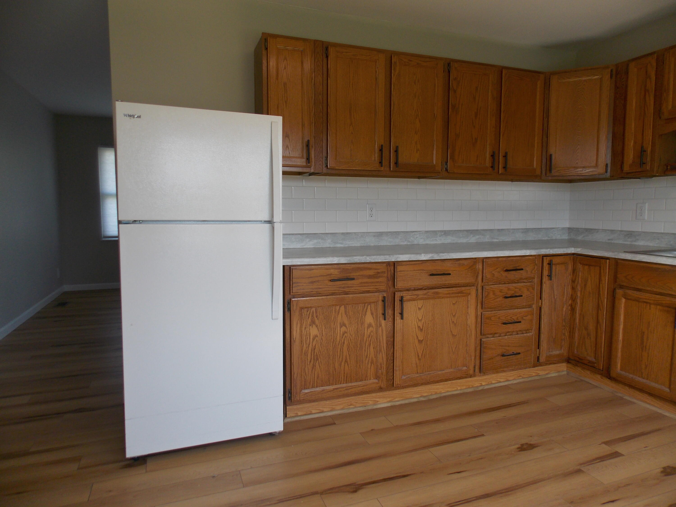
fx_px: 449
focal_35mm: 23
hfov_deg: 73.9
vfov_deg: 58.9
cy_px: 254
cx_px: 338
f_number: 3.1
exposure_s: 1/80
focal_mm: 4
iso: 80
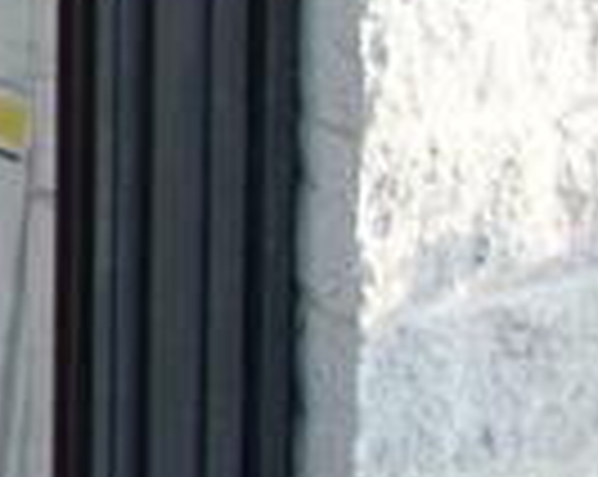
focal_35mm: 390
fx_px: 6892
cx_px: -1378
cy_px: -1220
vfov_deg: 3.8
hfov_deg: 4.7
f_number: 4
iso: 125
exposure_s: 1/160
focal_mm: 24
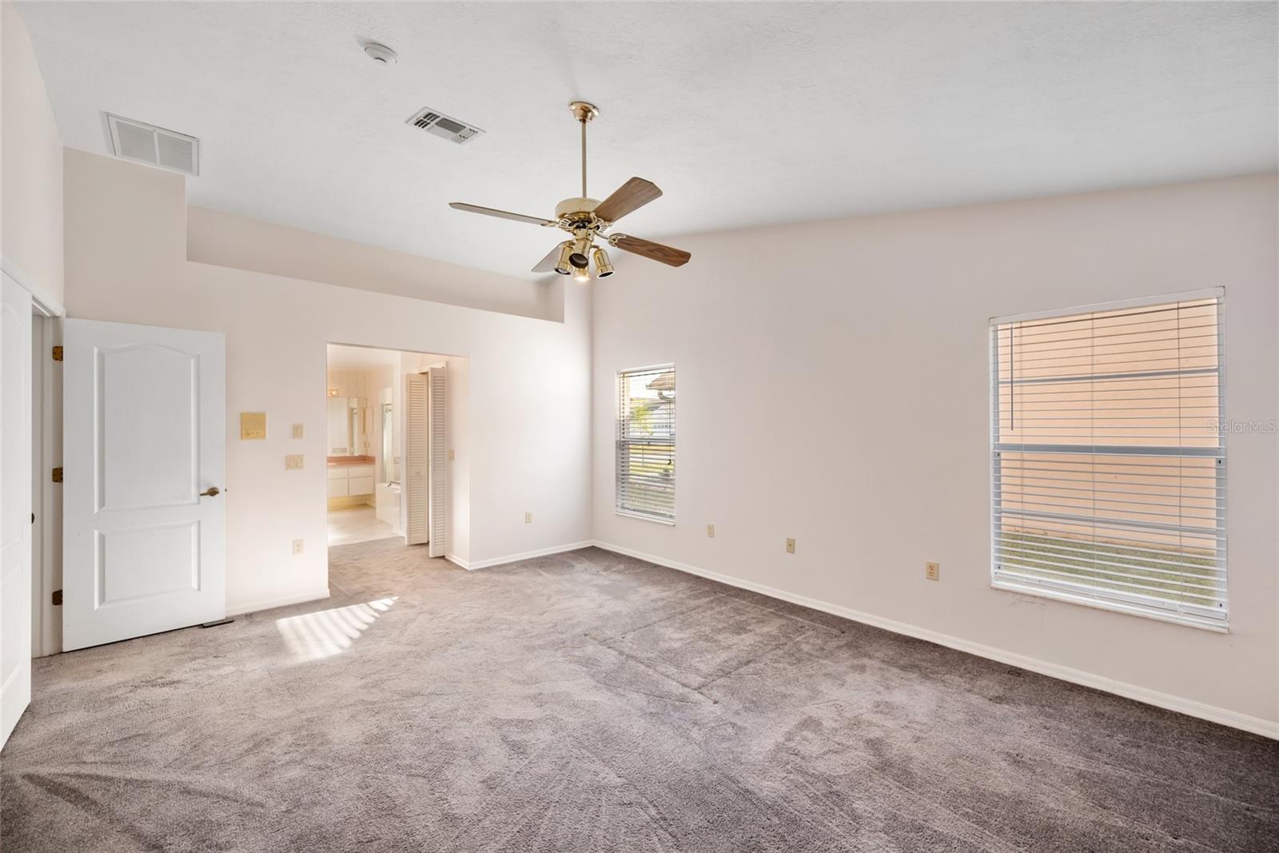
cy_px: 426
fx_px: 497
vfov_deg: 81.2
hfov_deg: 104.2
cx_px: 640
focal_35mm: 14
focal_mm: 14
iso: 250
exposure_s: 1/13
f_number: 6.3
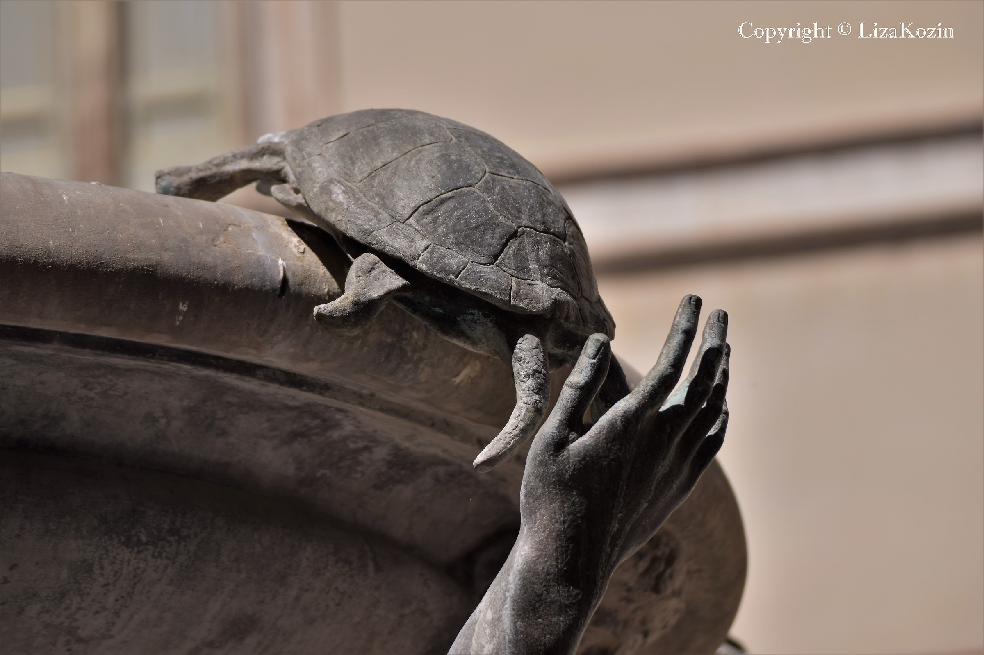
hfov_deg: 11.4
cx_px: 492
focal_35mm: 180
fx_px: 4919
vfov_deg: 7.6
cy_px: 328
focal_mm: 120
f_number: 4.5
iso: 100
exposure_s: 1/800
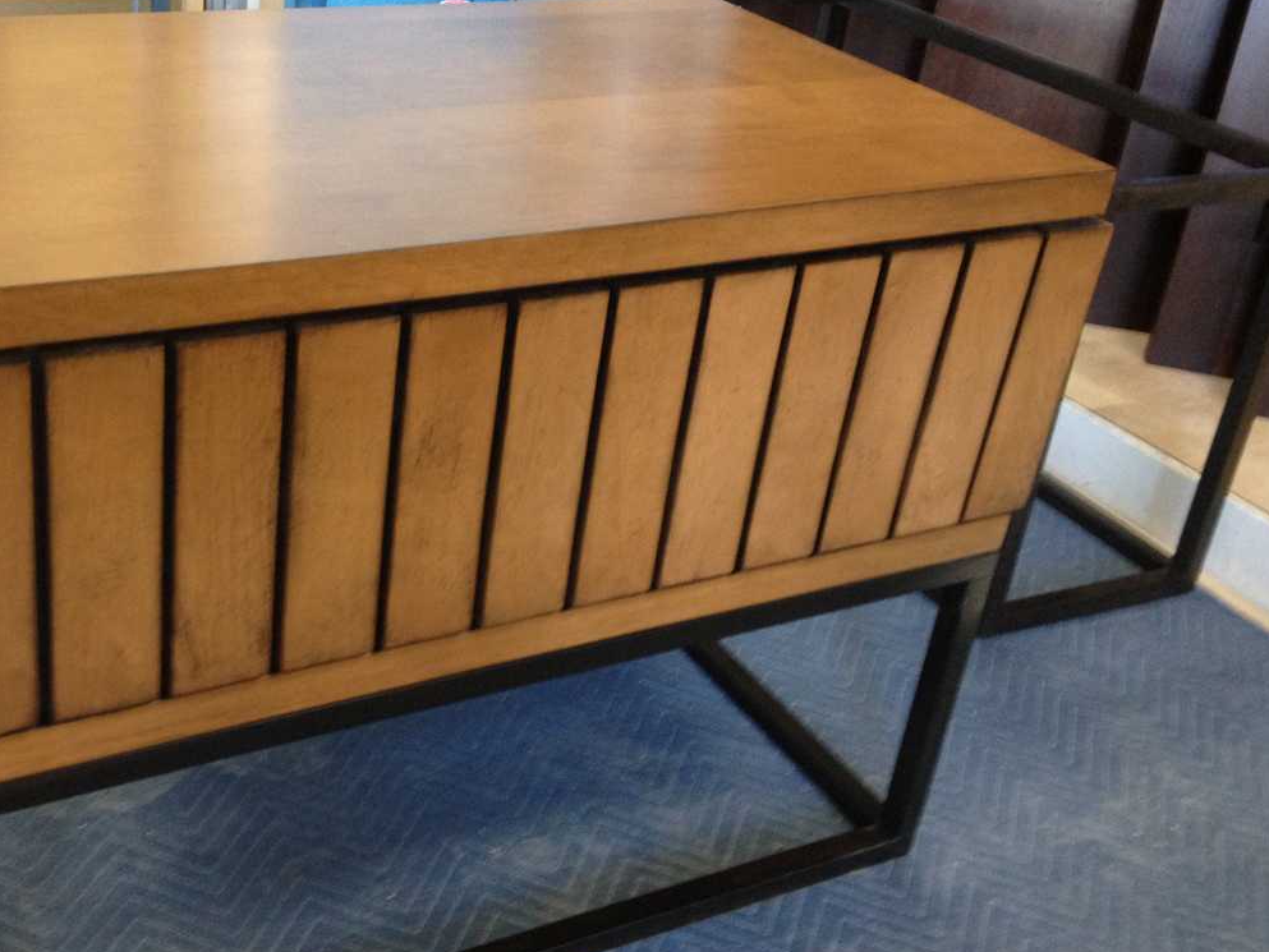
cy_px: 461
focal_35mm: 47
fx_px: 1723
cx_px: 438
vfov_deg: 30.9
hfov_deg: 40.0
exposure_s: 1/20
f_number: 2.4
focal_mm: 4.28
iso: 200
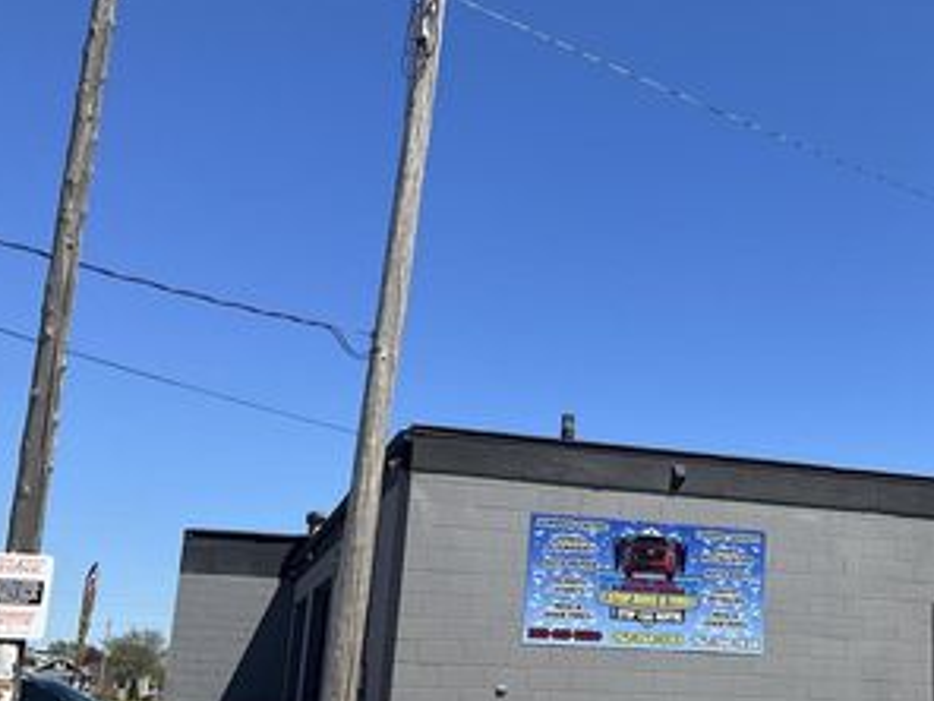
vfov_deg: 29.7
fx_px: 1322
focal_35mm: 49
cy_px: 371
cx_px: 716
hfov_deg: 37.8
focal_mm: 3
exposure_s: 1/2058
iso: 25
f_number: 1.8
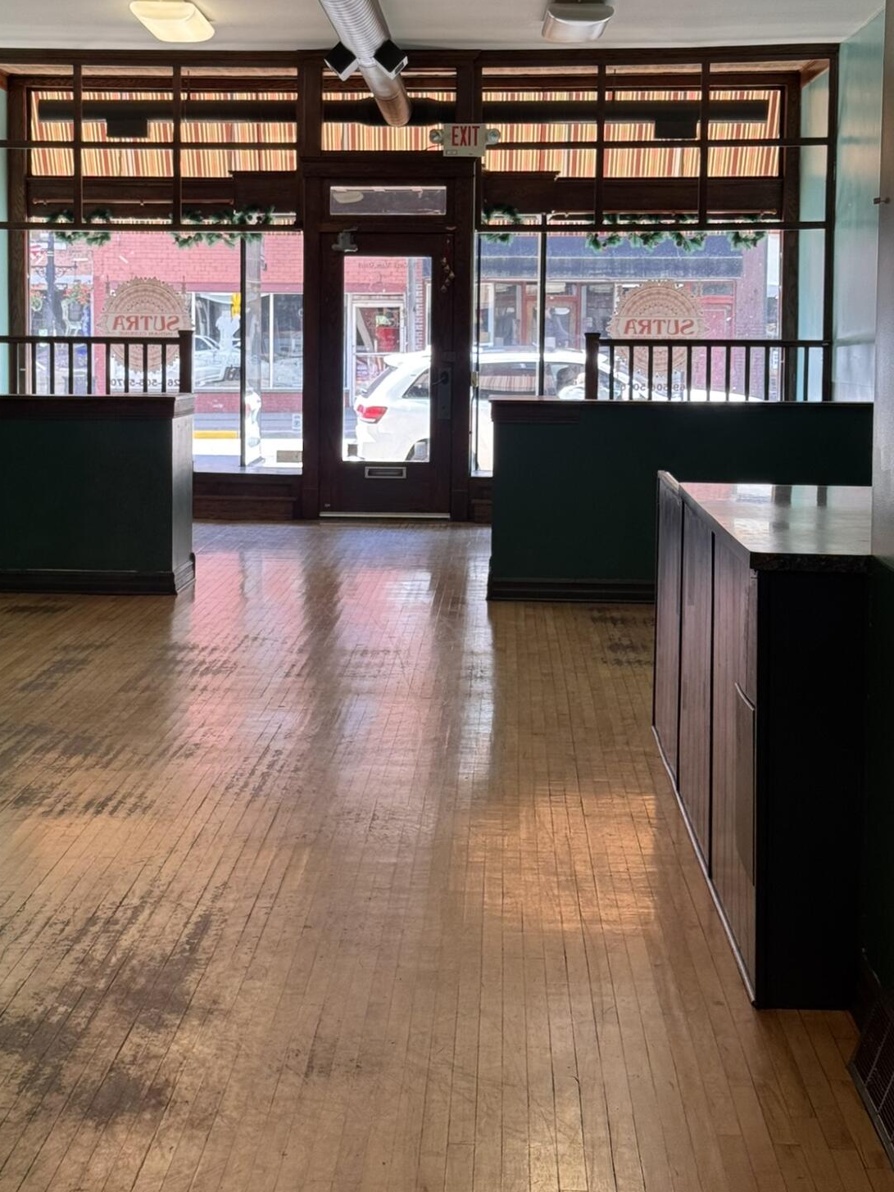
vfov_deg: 29.3
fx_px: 2273
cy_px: 464
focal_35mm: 66
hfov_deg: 22.2
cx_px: 302
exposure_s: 1/120
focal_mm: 6.76
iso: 50
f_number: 1.78
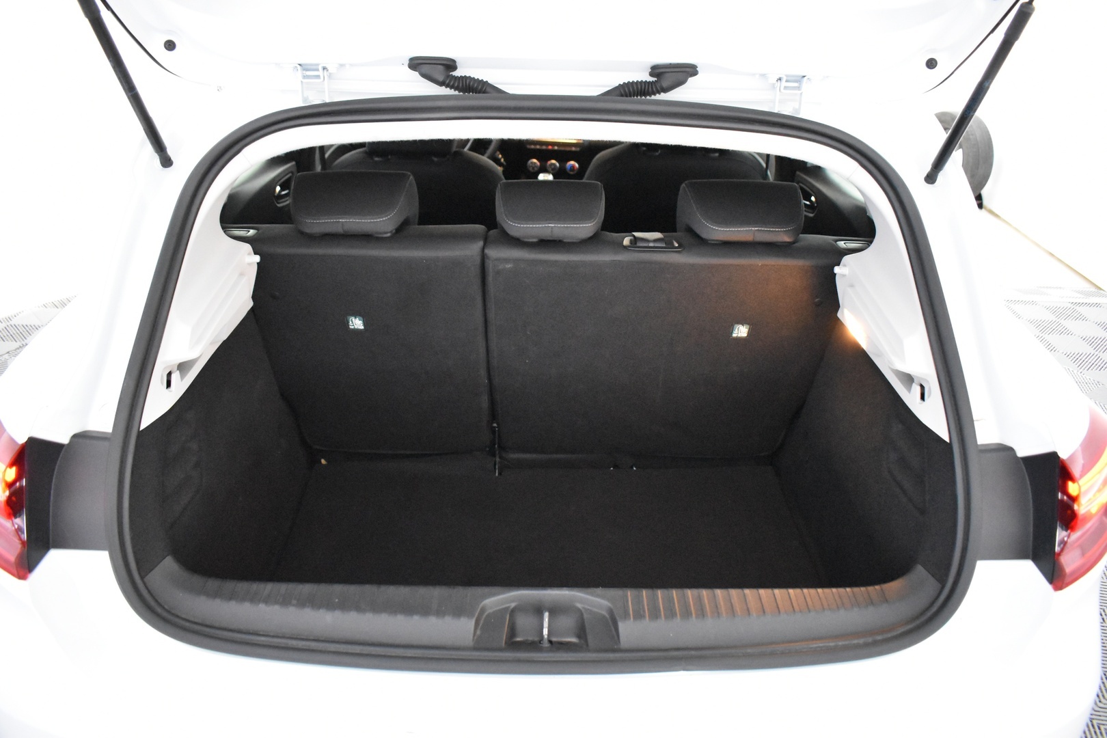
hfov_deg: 67.4
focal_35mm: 27
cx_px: 554
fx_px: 830
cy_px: 369
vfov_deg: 47.9
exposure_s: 1/60
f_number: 3.5
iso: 9000
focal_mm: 18
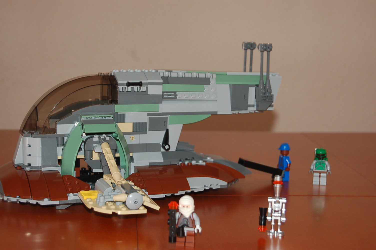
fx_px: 783
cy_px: 125
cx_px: 188
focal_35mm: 75
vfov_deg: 18.1
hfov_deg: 27.0
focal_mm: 50
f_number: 5.6
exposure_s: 1/60
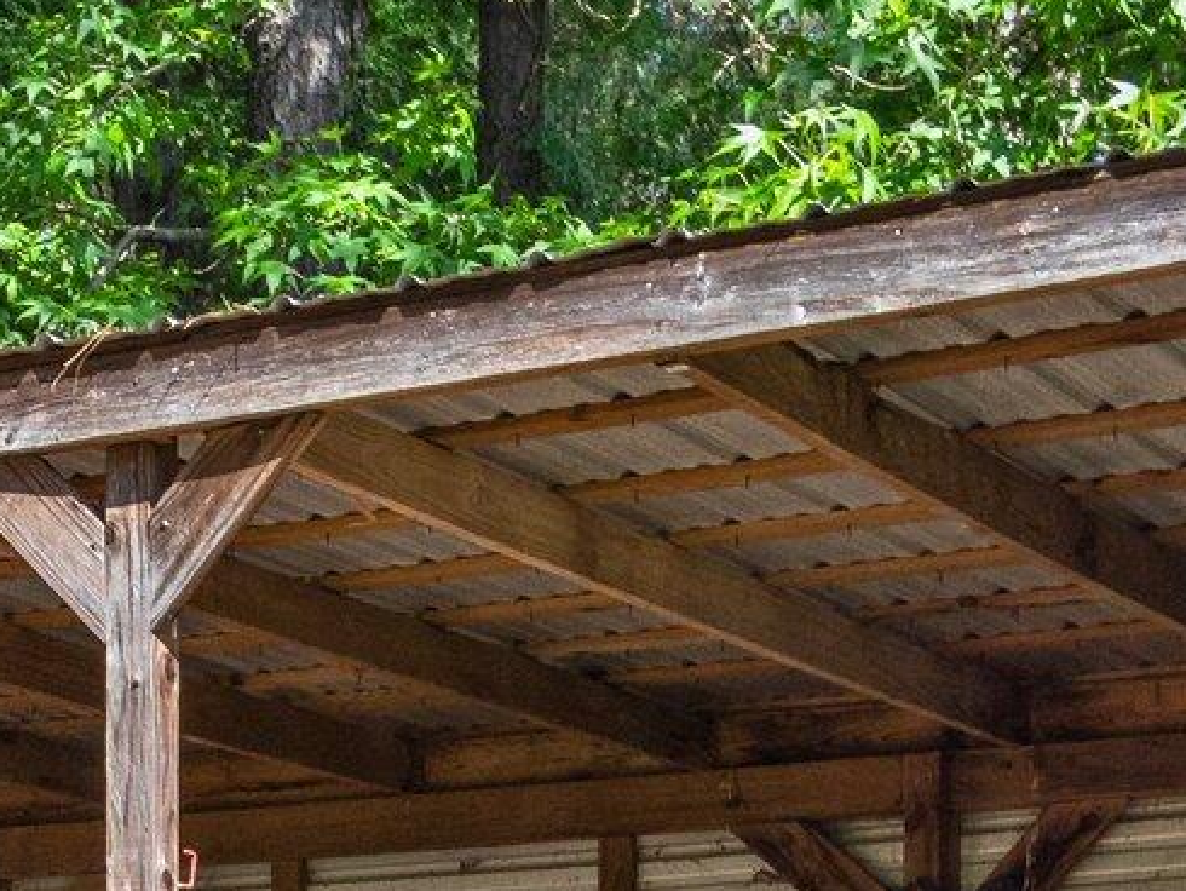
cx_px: 104
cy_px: 1225
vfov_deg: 12.2
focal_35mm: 117
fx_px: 4011
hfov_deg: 16.6
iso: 200
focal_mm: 14
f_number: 5.6
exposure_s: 1/500
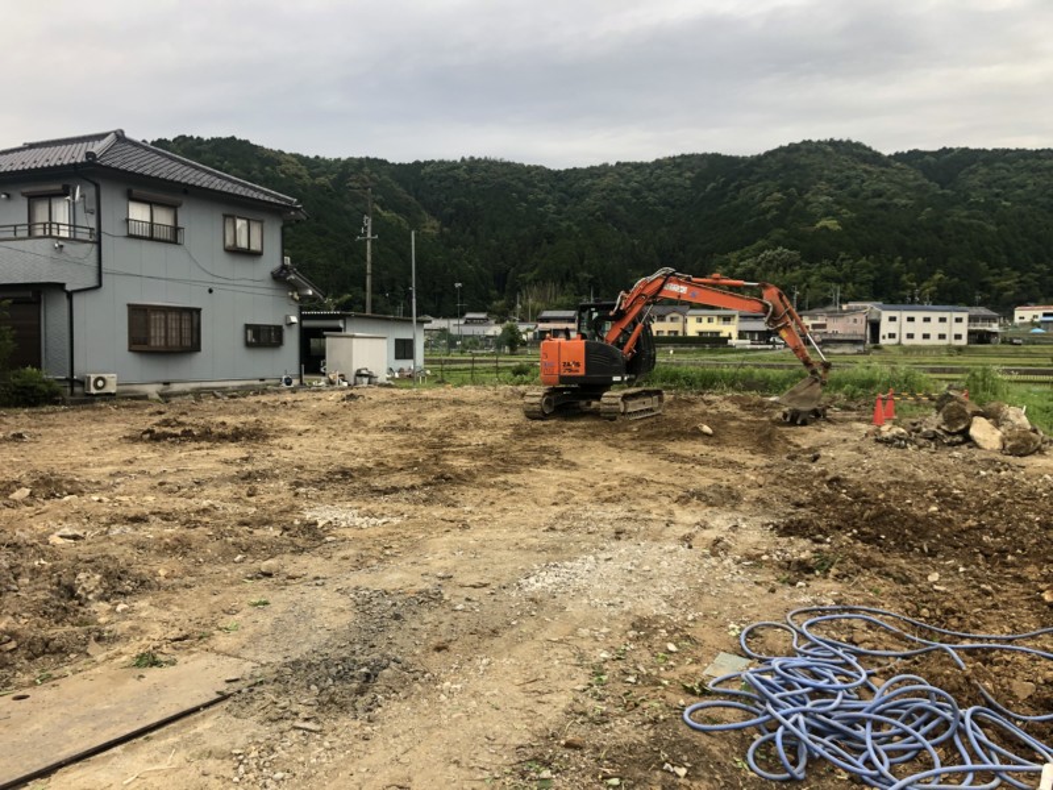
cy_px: 395
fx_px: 852
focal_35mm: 28
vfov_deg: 49.7
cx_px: 526
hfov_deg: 63.4
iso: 40
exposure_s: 1/120
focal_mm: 3.99
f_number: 1.8
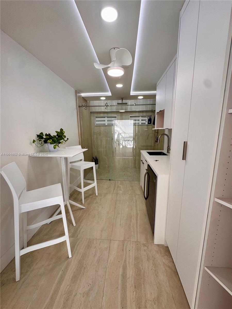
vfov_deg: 102.1
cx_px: 116
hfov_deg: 85.7
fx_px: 125
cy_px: 154
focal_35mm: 14
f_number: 2.2
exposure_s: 1/107
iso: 40
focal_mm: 2.22
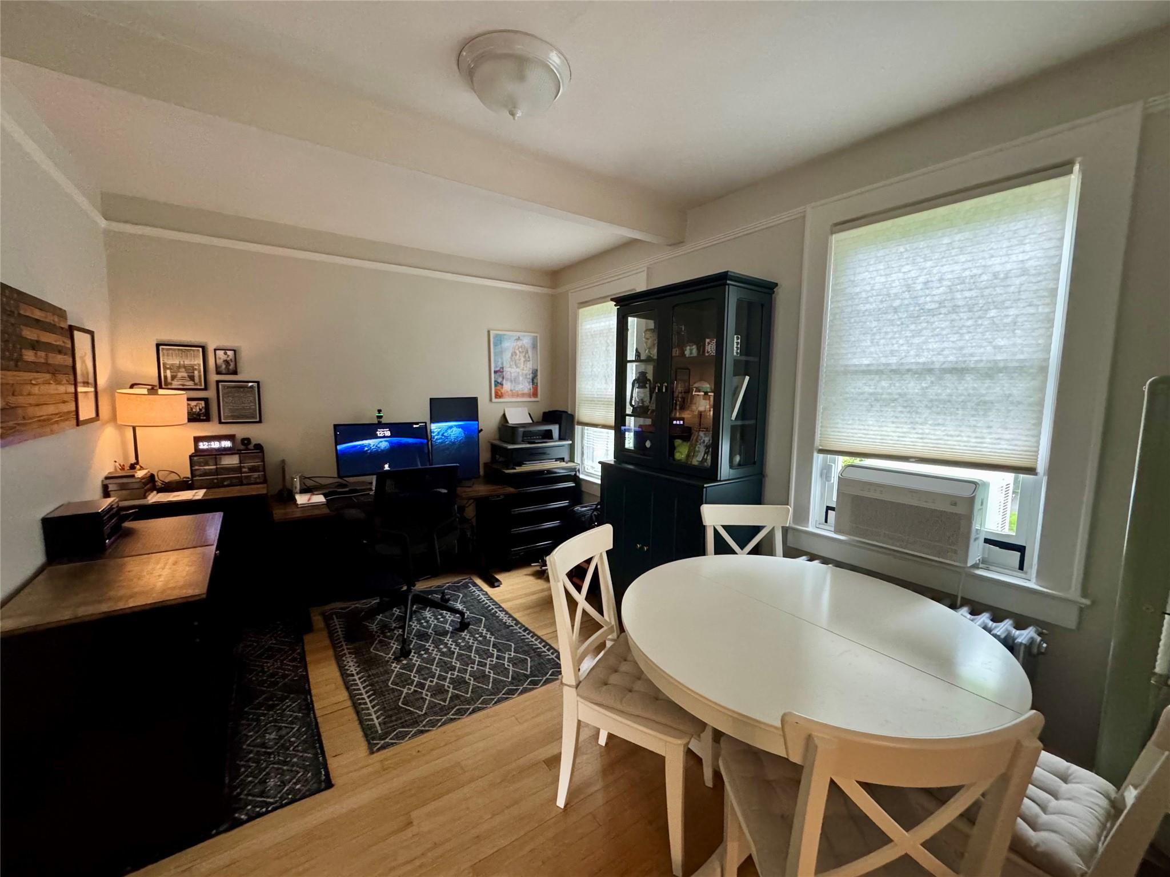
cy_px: 438
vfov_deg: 85.7
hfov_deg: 102.1
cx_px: 585
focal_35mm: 14
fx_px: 473
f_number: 2.2
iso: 1000
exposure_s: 1/60
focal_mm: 2.22
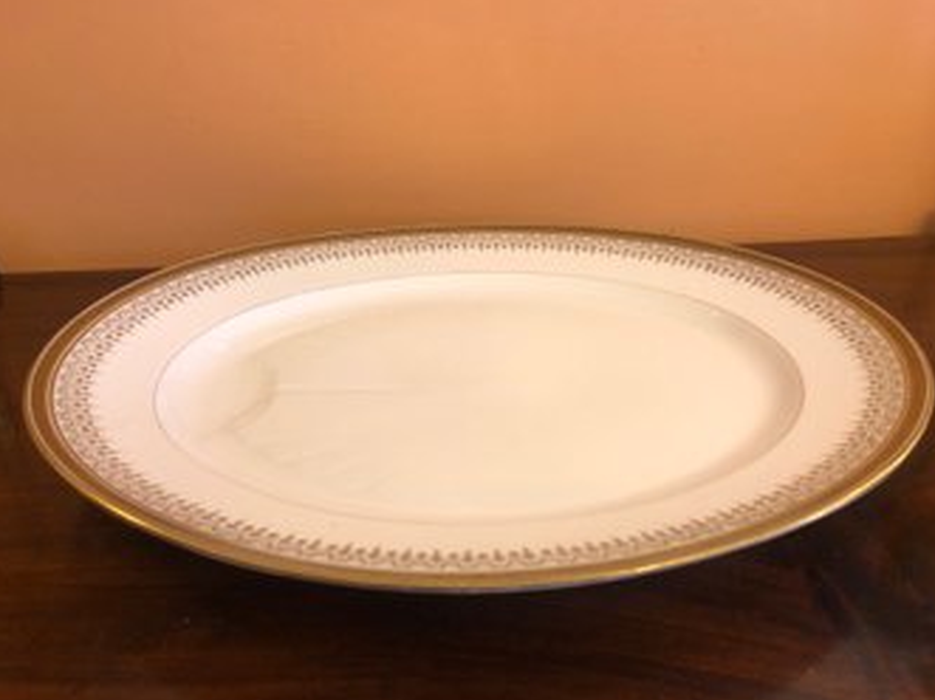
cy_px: 340
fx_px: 783
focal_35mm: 29
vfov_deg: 48.2
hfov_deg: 61.7
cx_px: 470
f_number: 1.8
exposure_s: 1/17
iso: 40
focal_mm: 3.99
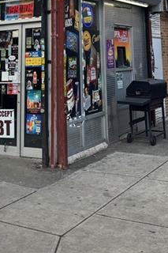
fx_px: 420
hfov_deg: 22.6
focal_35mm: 60
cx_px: 82
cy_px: -43
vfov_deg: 29.2
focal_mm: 6.76
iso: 80
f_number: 1.78
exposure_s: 1/1172
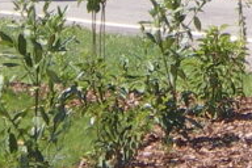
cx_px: 307
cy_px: -247
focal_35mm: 566
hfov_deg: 3.6
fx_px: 3962
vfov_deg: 2.4
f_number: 5.3
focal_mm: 15.3
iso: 50
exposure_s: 1/160
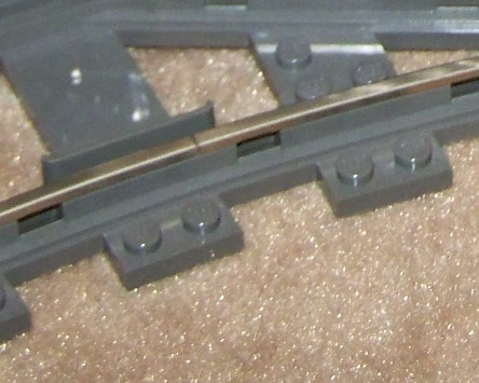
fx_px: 2424
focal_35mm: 171
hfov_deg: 11.1
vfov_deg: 8.6
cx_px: 534
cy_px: -385
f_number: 2.8
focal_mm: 6.3
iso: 200
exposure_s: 1/30
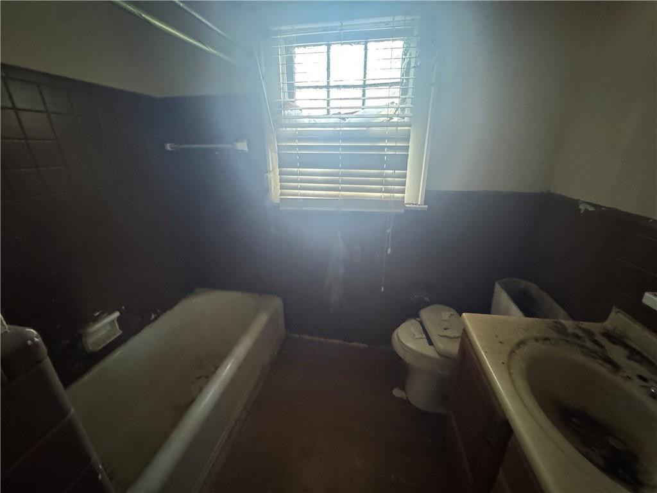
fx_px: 266
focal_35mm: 14
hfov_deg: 102.1
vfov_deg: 85.7
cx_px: 328
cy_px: 246
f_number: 2.2
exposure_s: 1/39
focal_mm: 2.22
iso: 1600
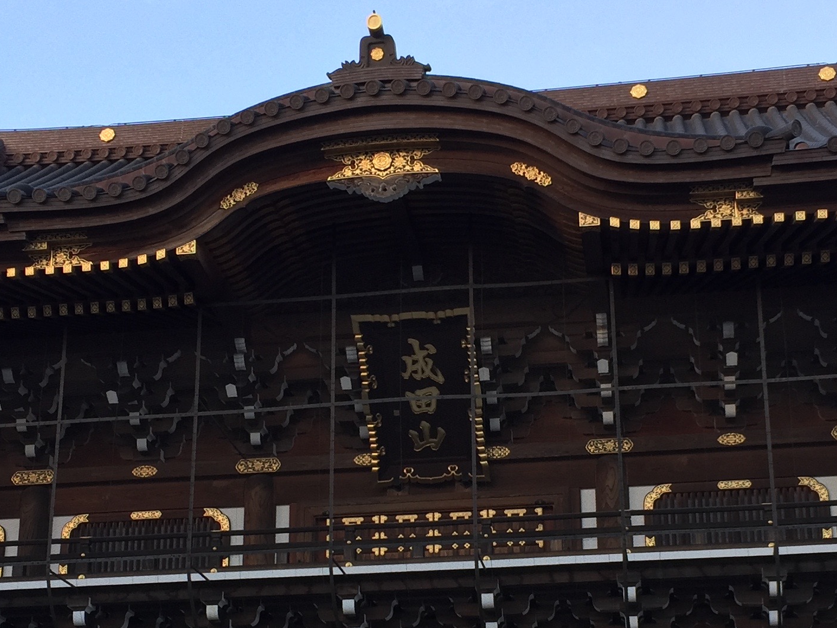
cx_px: 438
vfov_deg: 21.7
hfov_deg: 29.0
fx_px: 1620
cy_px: 496
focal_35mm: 67
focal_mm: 4.15
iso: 32
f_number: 2.2
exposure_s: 1/120
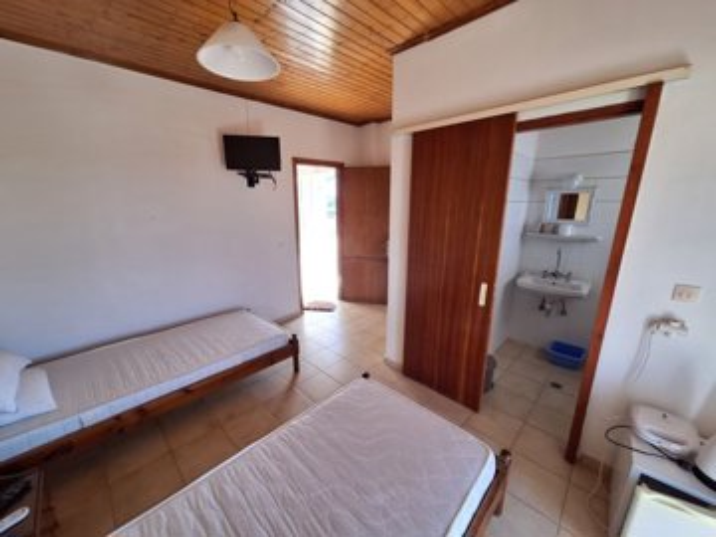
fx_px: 269
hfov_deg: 106.2
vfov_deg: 89.9
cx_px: 358
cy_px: 268
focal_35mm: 13
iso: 50
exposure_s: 1/60
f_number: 2.2
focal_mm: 1.74
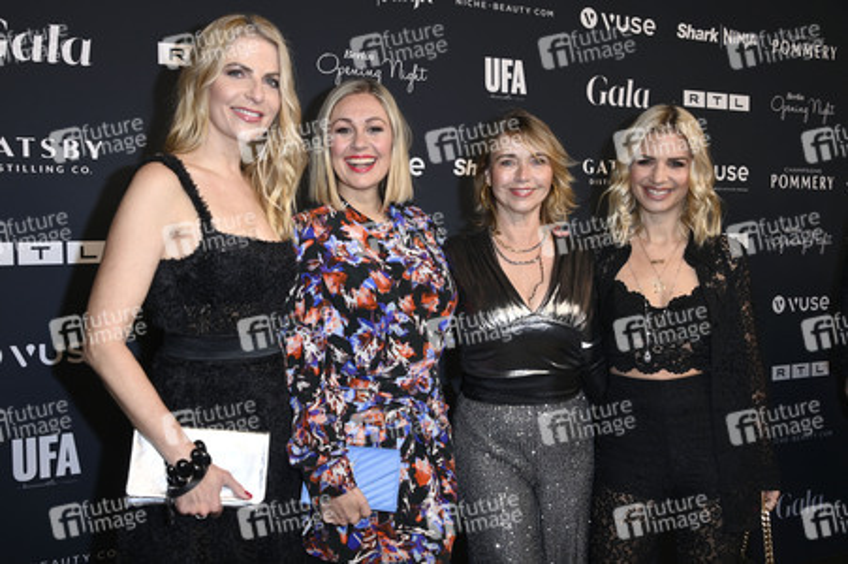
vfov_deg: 37.8
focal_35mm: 35
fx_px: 824
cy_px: 282
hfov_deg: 54.5
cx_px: 424
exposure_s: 1/250
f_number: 5.6
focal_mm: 35
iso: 640
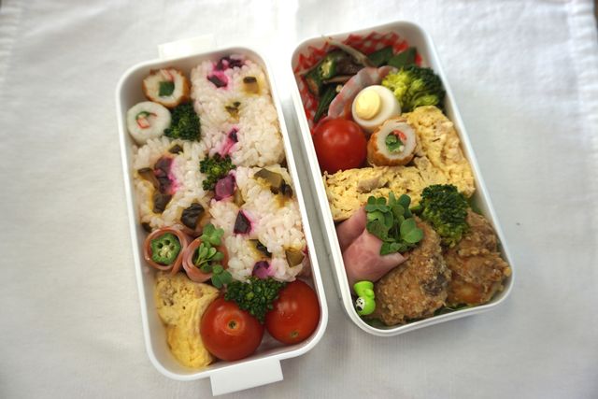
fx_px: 399
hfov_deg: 73.7
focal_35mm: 24
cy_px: 200
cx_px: 299
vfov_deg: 53.2
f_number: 4
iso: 100
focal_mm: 16
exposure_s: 1/60
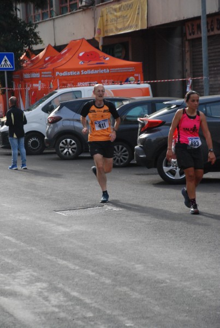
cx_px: 110
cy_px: 164
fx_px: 1163
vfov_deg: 16.0
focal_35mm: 128
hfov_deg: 10.8
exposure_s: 1/1000
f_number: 5.6
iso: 1000
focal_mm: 85
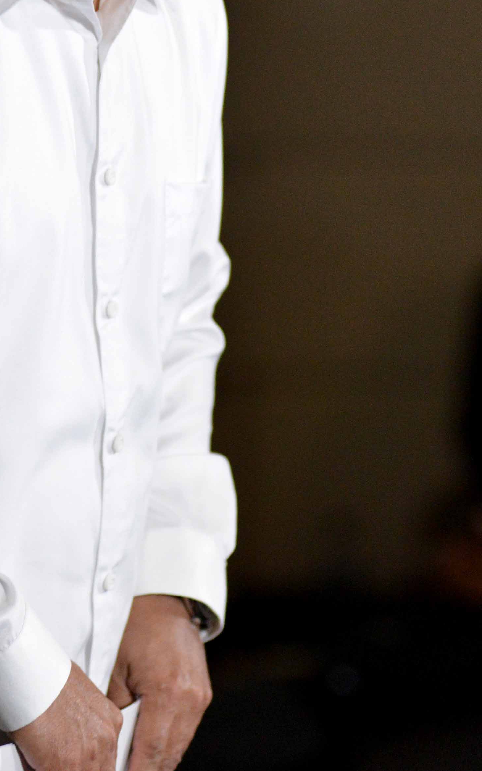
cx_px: 224
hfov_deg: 3.7
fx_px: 7420
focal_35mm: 353
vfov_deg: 5.9
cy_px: 136
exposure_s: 1/125
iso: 3200
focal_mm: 135
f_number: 2.8
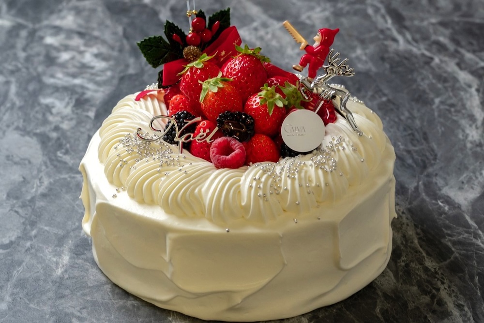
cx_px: 242
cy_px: 162
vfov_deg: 27.0
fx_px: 672
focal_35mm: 50
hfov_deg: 39.6
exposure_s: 1/60
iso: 800
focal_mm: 50
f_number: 8
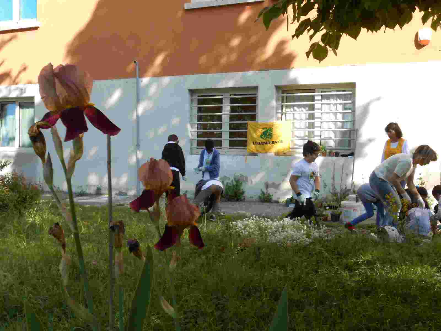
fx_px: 561
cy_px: 166
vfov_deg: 32.9
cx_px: 220
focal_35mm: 44
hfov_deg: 42.9
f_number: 4.5
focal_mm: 7.8
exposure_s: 1/160
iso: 80
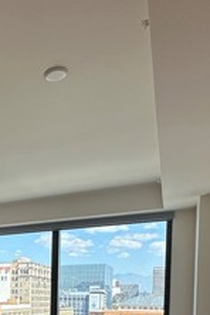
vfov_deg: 40.9
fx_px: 367
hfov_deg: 27.3
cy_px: 311
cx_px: -54
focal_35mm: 42
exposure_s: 1/333
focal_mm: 2.22
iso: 40
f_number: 2.2
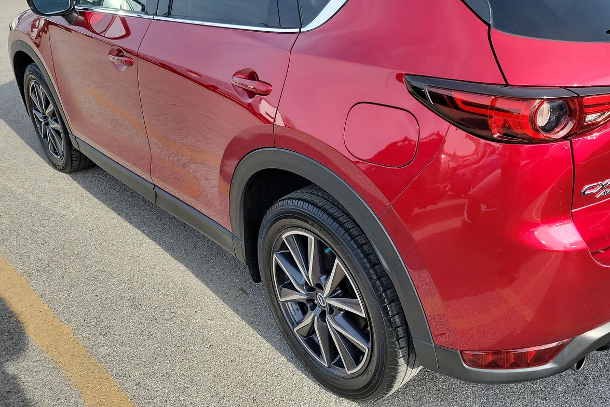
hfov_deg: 54.9
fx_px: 576
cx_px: 396
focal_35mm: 34
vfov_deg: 38.3
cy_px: 127
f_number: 1.8
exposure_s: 1/430
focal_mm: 6.7
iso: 50
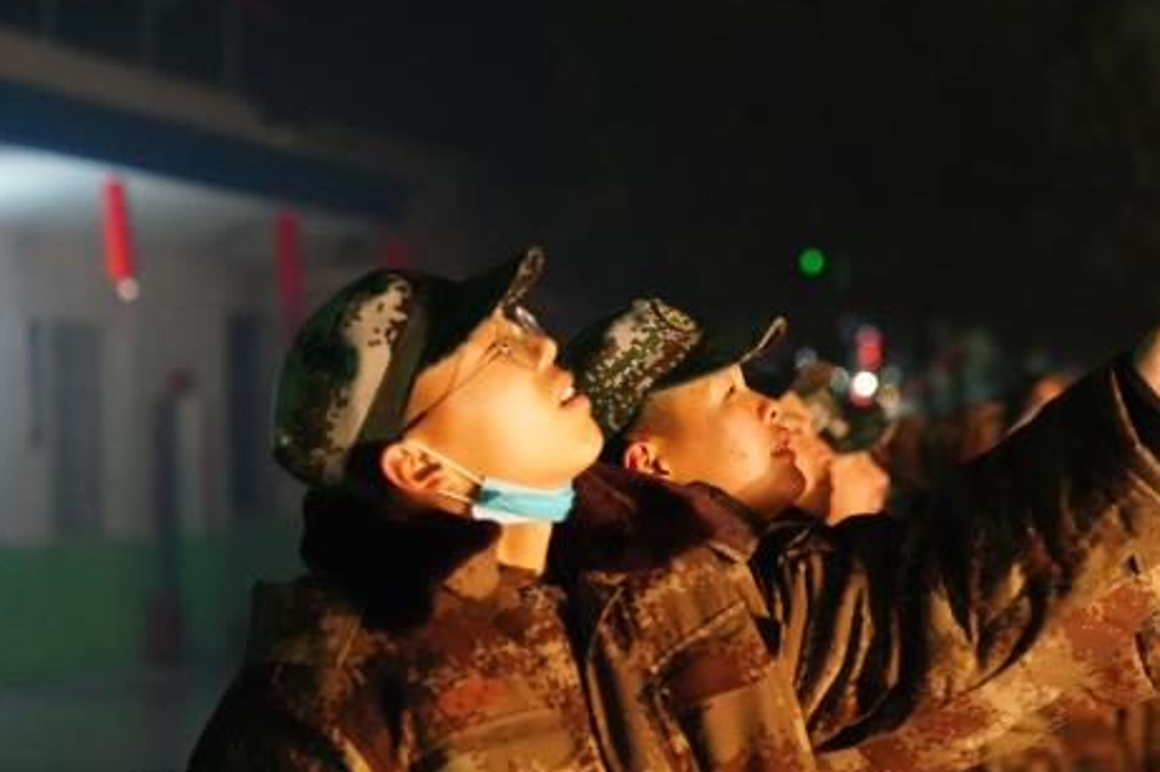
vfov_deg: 12.0
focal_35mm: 114
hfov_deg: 17.9
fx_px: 3672
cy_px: 412
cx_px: 808
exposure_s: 1/200
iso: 12800
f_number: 2.8
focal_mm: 70
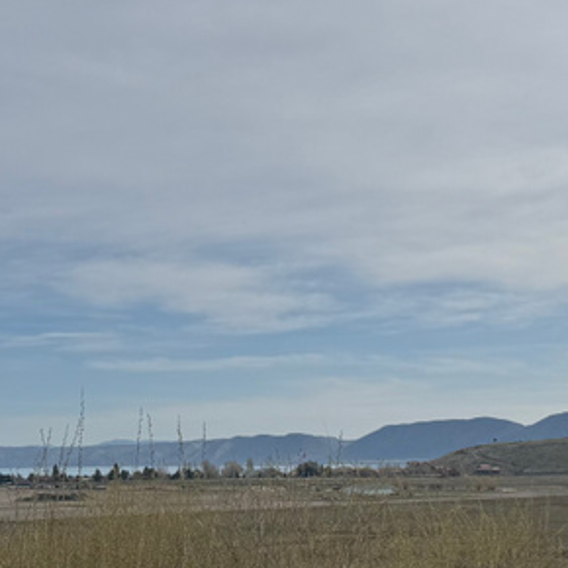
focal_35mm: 75
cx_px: 298
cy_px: 411
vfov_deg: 22.9
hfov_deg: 23.1
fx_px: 1392
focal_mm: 6.76
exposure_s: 1/11905
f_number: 1.78
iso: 80
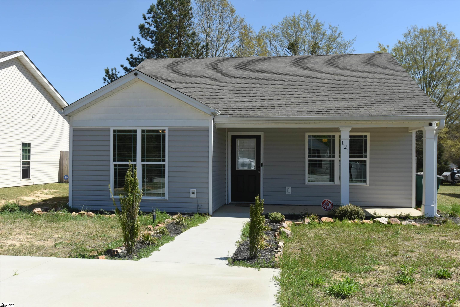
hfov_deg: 58.7
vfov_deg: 41.1
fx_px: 409
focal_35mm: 32
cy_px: 154
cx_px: 230
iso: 1250
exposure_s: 1/6400
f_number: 6.3
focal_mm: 32
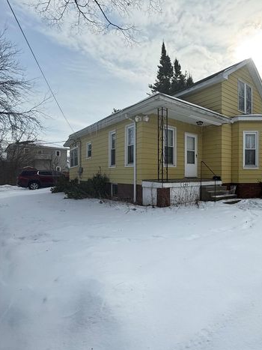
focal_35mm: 20
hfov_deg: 63.4
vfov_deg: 81.8
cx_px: 185
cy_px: 177
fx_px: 202
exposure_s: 1/1901
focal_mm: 2.22
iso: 50
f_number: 2.2
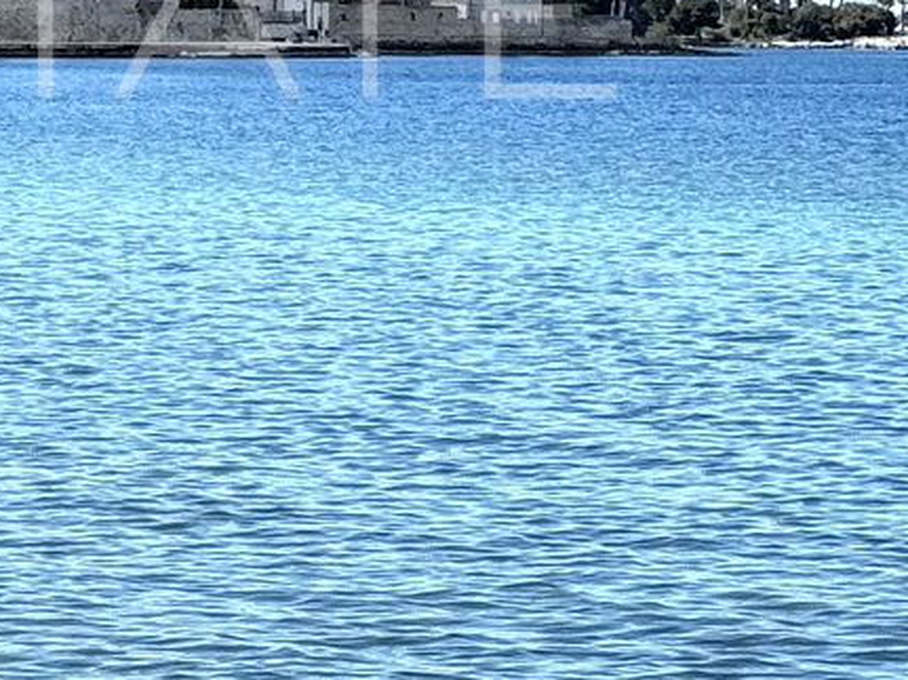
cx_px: -316
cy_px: -352
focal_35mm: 214
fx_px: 5612
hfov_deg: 9.1
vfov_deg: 6.8
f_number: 1.78
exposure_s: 1/2033
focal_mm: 6.76
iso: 64
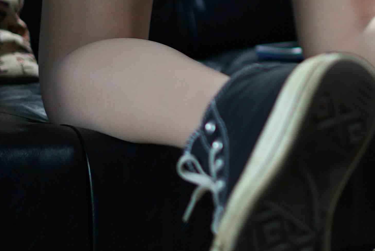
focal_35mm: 146
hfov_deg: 13.8
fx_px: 1522
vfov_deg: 9.3
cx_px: 381
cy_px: -11
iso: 200
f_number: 1.8
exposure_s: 1/200
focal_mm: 50
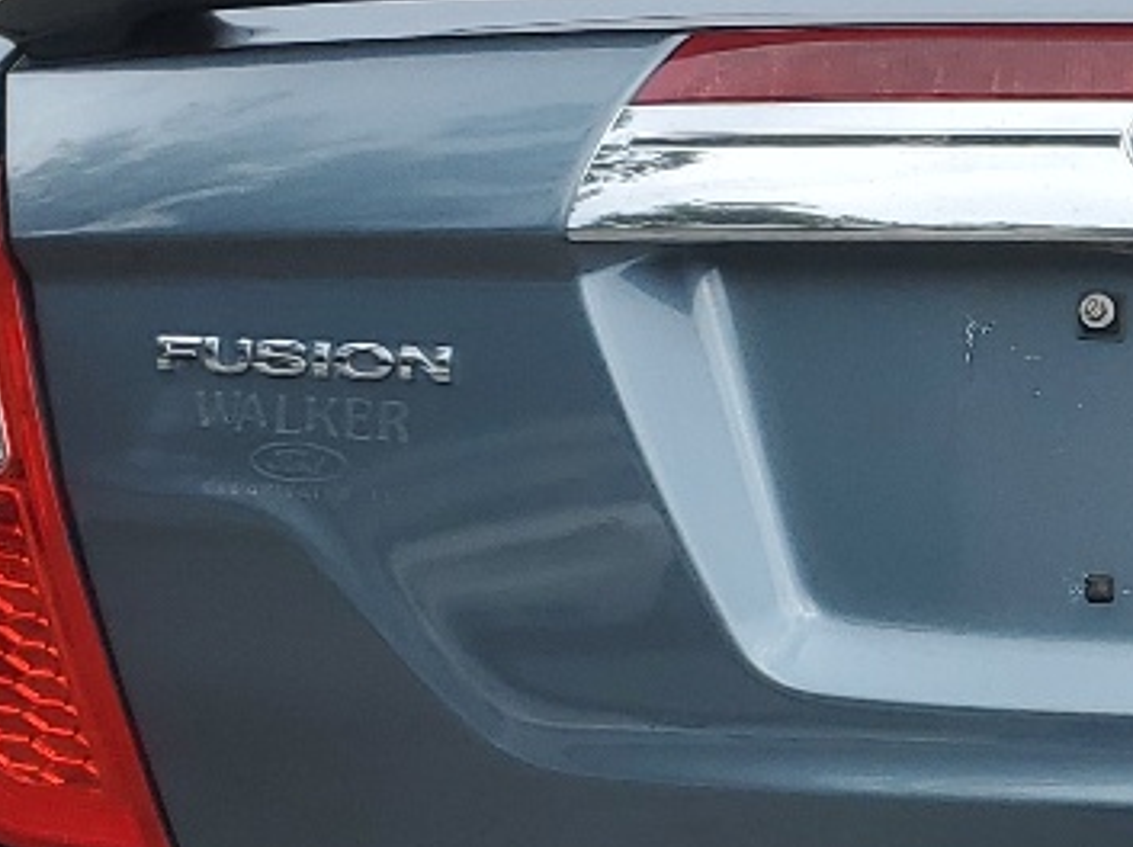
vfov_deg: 12.5
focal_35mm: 118
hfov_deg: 15.9
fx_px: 3858
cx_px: 1435
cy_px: 613
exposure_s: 1/1250
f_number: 1.5
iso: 50
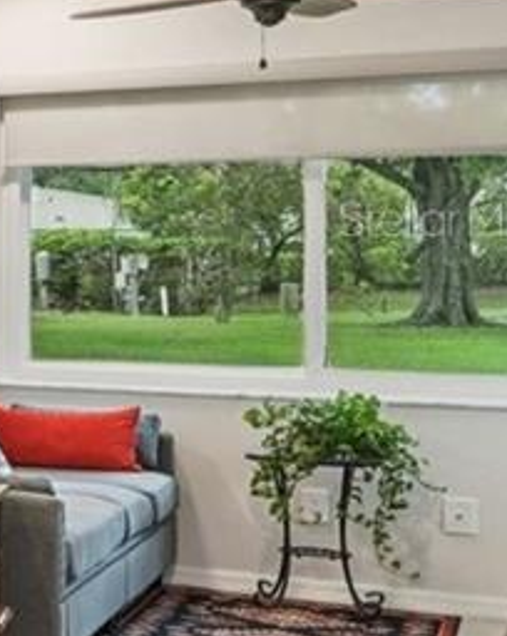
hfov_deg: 8.6
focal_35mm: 97
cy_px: 219
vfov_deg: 19.7
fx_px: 1823
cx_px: -1429
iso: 400
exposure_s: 1/10
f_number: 8
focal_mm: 16.5
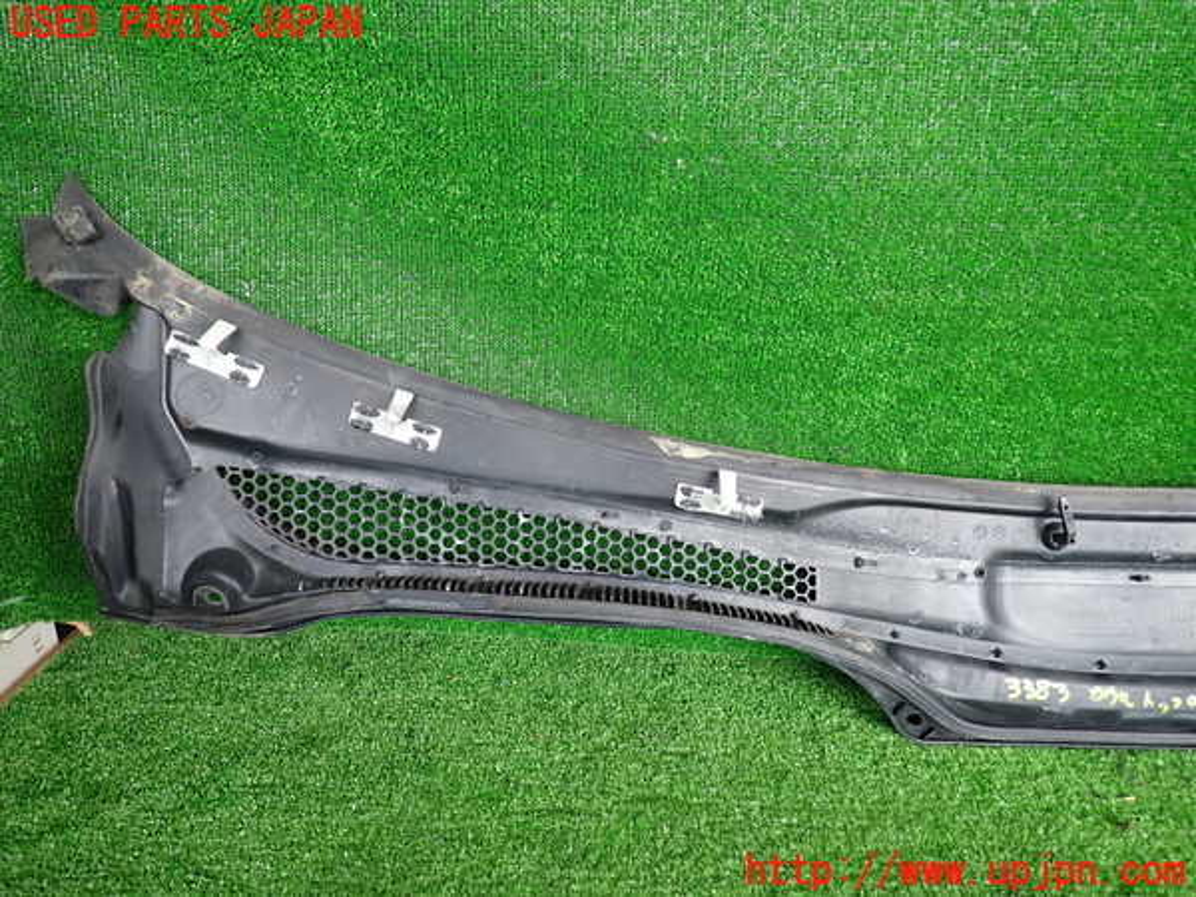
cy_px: 448
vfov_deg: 54.9
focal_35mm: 25
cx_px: 598
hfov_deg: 69.4
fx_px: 864
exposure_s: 1/100
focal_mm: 4.5
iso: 200
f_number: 2
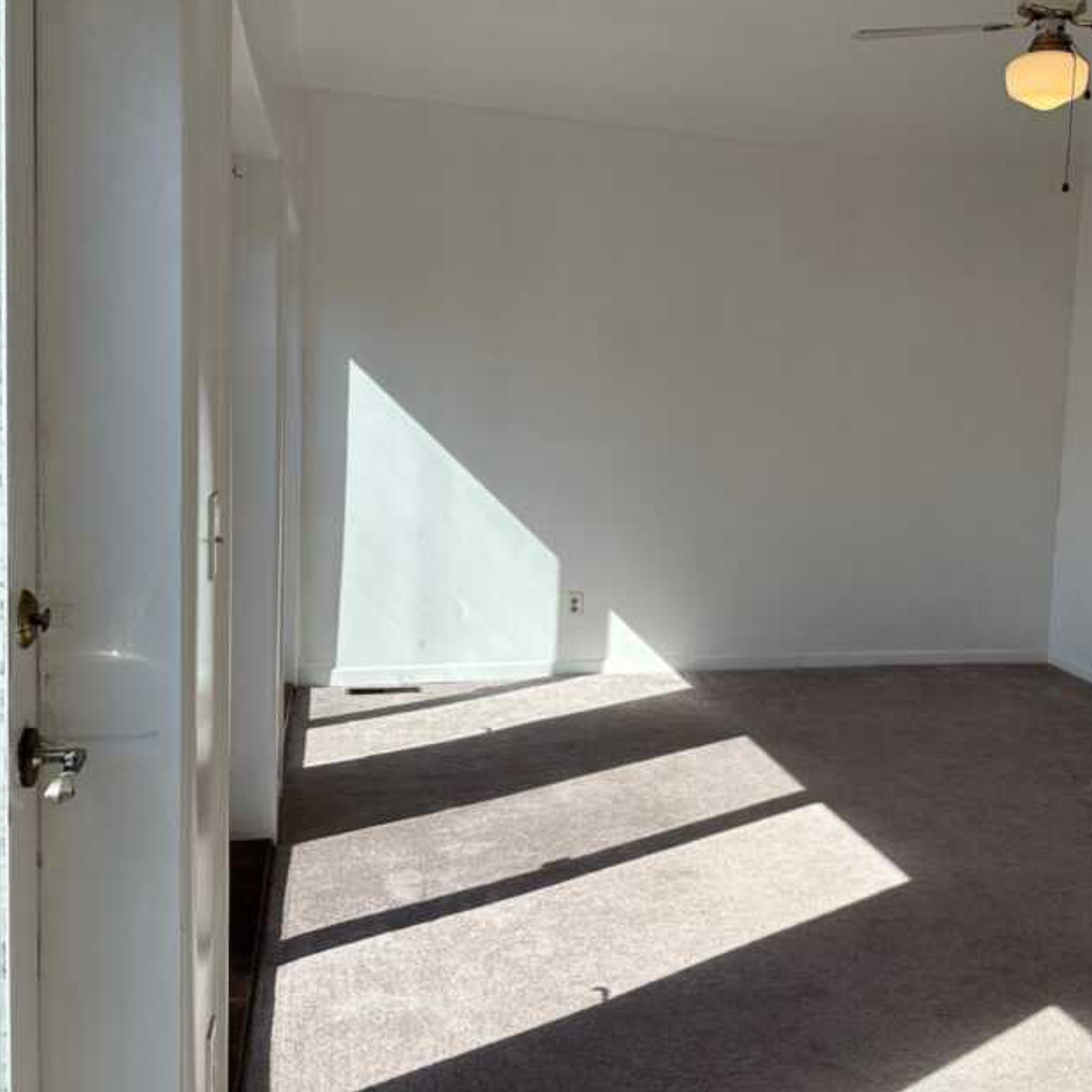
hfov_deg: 46.5
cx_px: 724
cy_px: 503
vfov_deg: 47.2
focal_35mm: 35
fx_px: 1249
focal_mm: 6.86
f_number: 1.78
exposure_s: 1/2469
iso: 80
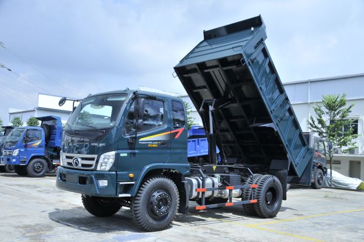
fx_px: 379
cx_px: 182
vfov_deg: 35.4
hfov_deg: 51.3
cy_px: 121
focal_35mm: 38
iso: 250
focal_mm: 25
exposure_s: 1/400
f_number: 9
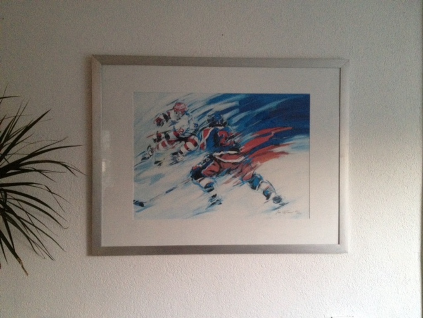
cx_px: 212
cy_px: 159
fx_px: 428
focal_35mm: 35
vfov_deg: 40.7
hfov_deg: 52.6
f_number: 2.4
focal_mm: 4.28
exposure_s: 1/20
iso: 400
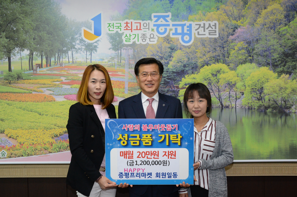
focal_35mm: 34
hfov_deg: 55.8
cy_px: 98
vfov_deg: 38.8
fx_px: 280
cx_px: 148
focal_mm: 34
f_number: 11
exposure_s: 1/125
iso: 5000
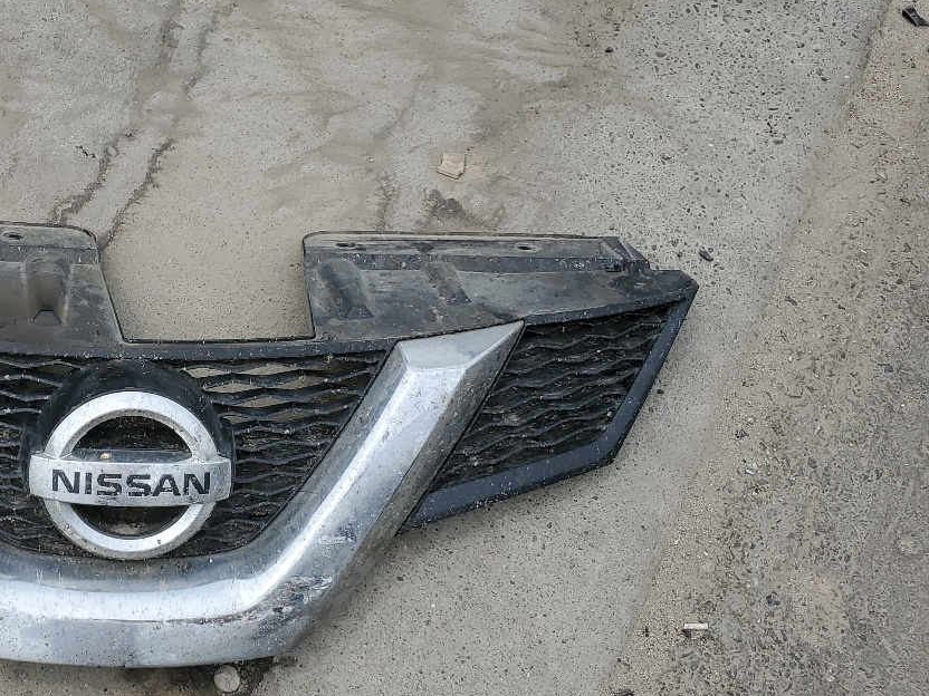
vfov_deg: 29.0
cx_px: 161
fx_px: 1342
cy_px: 432
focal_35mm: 50
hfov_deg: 36.6
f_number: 1.5
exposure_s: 1/2500
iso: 50
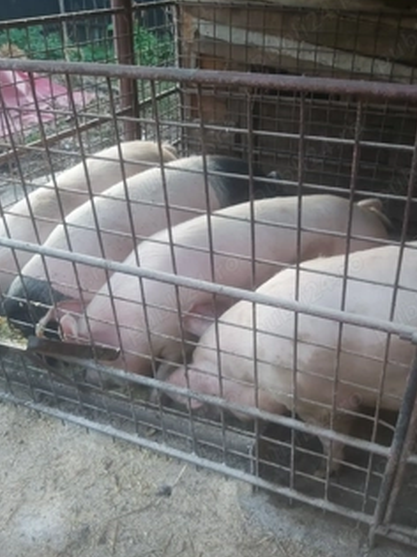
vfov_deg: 55.1
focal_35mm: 33
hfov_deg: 42.8
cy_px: 327
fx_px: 530
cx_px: 244
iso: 80
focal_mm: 3.92
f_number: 1.7
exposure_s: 1/50
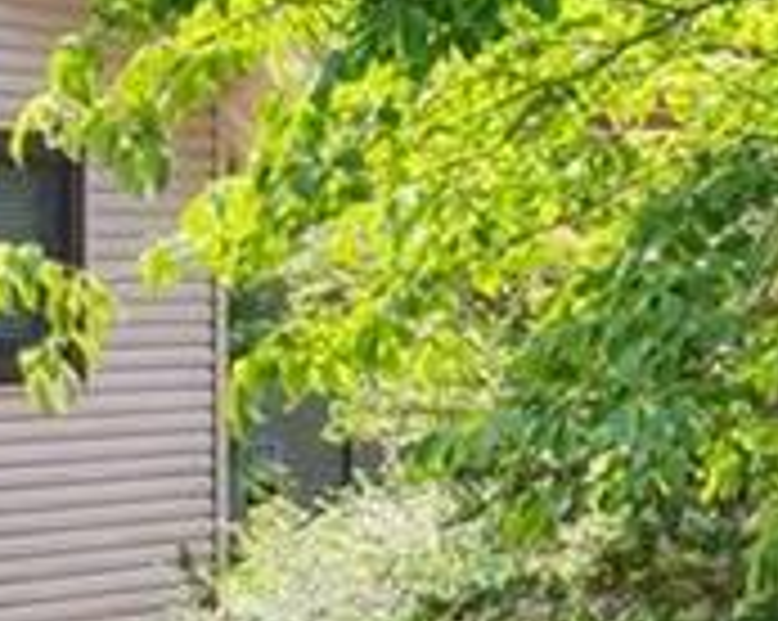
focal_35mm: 139
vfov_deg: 10.7
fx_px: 3197
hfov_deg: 7.5
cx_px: 3377
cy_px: -288
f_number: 8
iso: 200
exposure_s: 1/100
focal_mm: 16
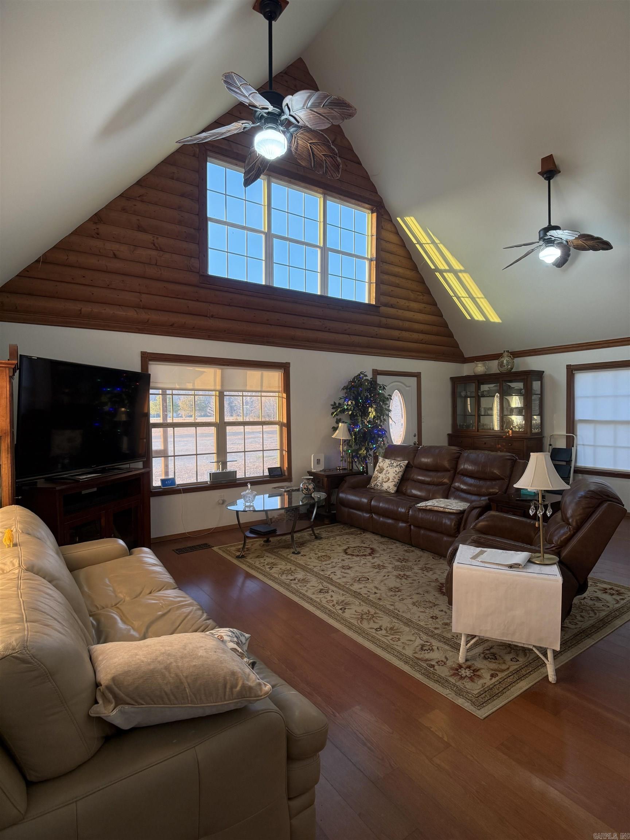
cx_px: 315
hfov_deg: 56.8
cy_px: 420
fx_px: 582
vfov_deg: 71.6
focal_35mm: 24
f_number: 1.78
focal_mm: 6.76
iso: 200
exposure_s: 1/120
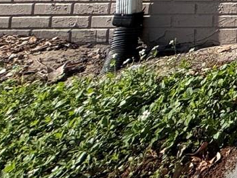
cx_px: 522
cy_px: -189
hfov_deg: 16.9
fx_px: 438
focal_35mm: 64
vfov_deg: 16.6
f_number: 2.2
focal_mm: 2.22
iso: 32
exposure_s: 1/809
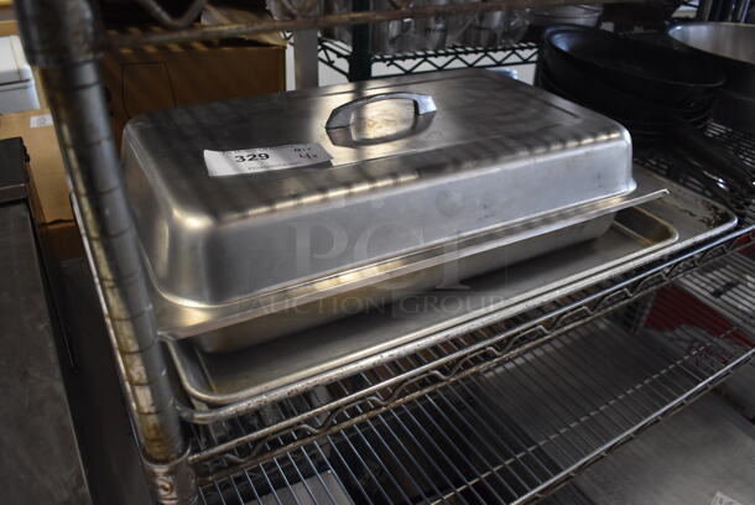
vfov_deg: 48.0
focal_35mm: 27
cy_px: 252
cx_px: 378
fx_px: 567
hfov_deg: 67.3
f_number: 3.5
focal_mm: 18
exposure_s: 1/125
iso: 2000
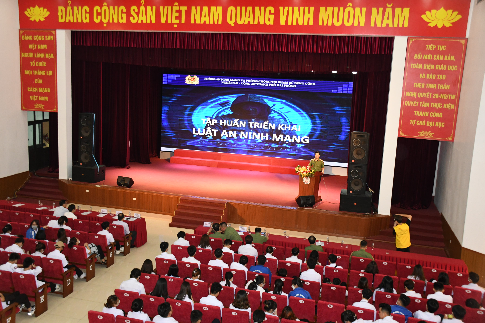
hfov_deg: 55.1
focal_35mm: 34
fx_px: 465
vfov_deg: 38.4
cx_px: 242
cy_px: 162
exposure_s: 1/200
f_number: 3.8
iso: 2500
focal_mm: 23
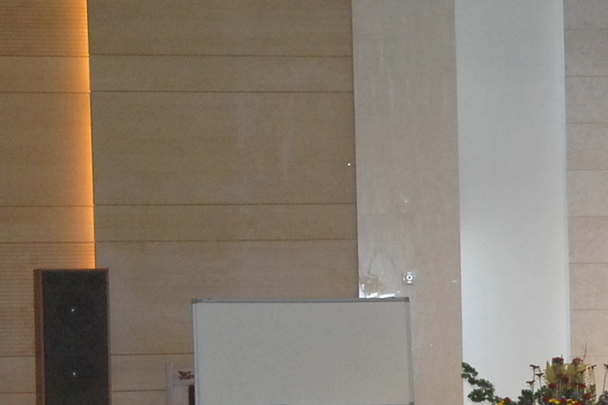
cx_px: 856
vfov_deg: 8.4
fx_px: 2752
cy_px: 312
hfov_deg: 12.1
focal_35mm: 163
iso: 800
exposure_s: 1/60
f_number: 6.7
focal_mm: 38
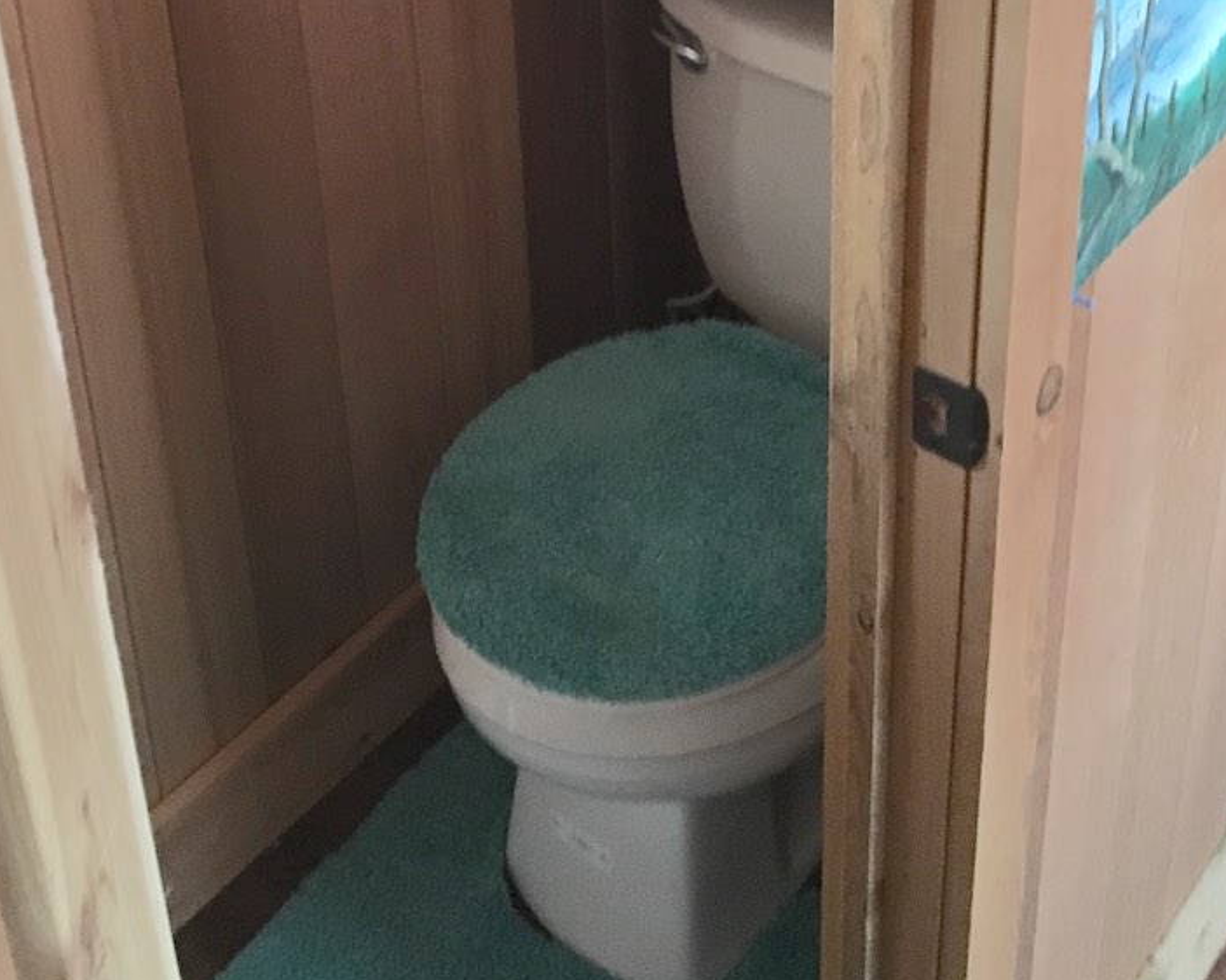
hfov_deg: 34.1
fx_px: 1995
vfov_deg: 25.5
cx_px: 520
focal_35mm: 55
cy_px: -109
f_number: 2.2
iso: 200
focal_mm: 4.15
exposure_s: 1/15
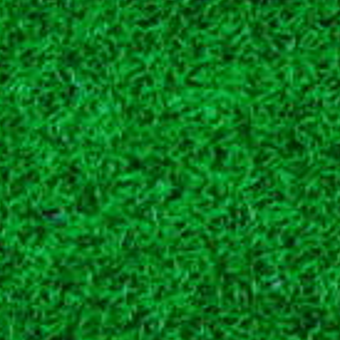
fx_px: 1700
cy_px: -112
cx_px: 280
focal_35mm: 153
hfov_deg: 11.4
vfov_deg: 11.1
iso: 400
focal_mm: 6.42
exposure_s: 1/40
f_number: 3.6
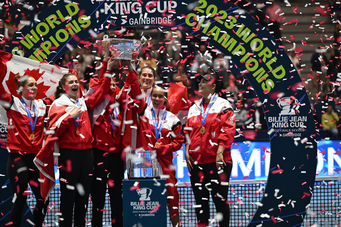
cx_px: 170
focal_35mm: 160
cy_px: 114
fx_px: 1515
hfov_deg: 12.8
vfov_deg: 8.6
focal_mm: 160
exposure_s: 1/640
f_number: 3.5
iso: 2000
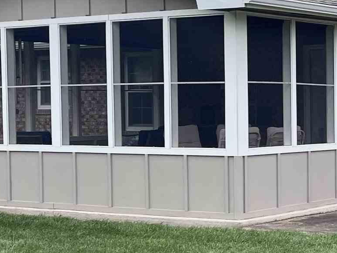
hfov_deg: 18.1
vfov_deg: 14.4
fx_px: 1003
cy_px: 162
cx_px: 404
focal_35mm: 103
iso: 50
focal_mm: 5.1
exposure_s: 1/1497
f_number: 1.6
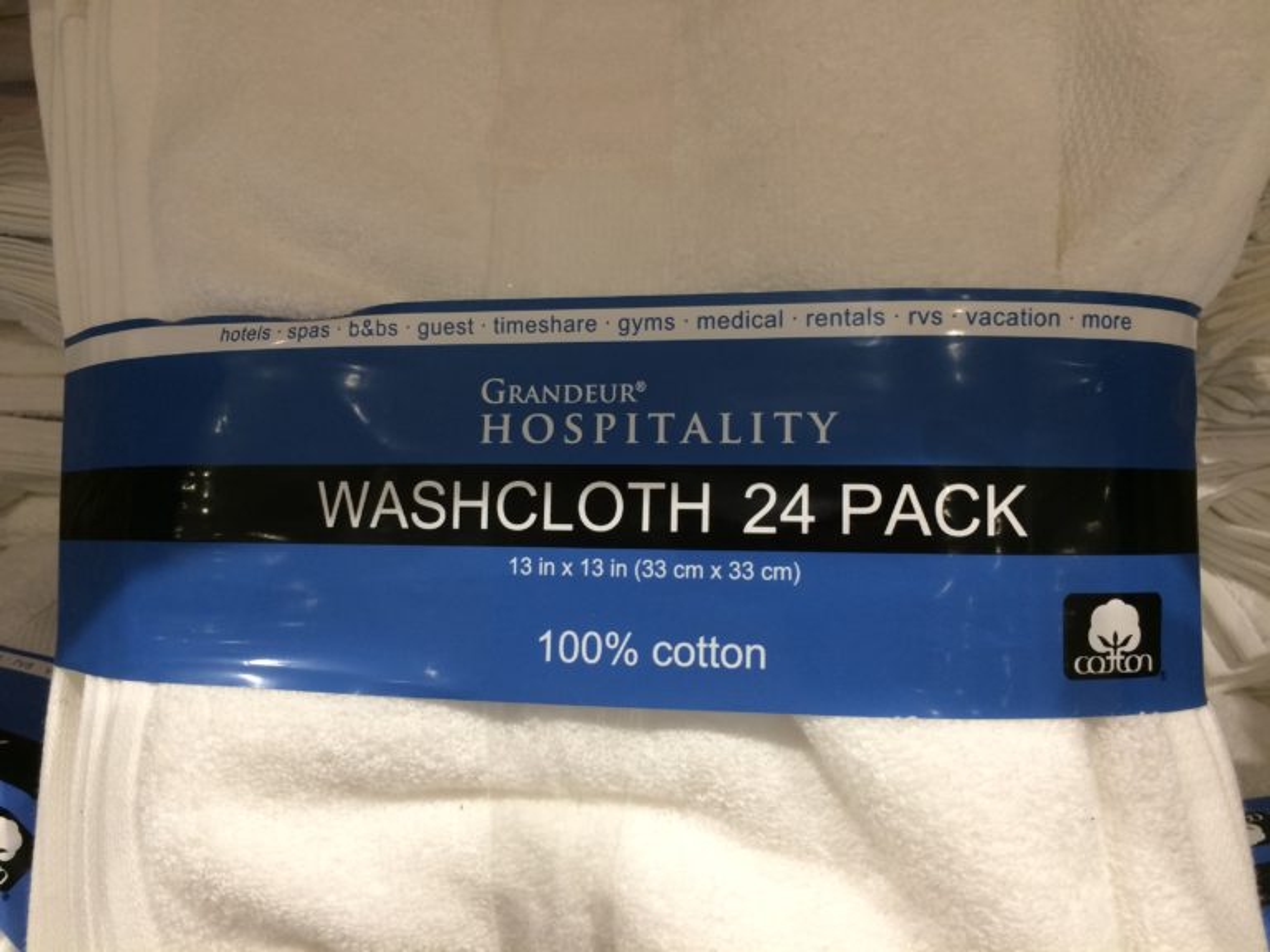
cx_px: 635
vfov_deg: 48.2
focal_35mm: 29
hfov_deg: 61.7
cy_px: 476
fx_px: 1064
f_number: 2.2
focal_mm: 4.15
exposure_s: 1/30
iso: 80
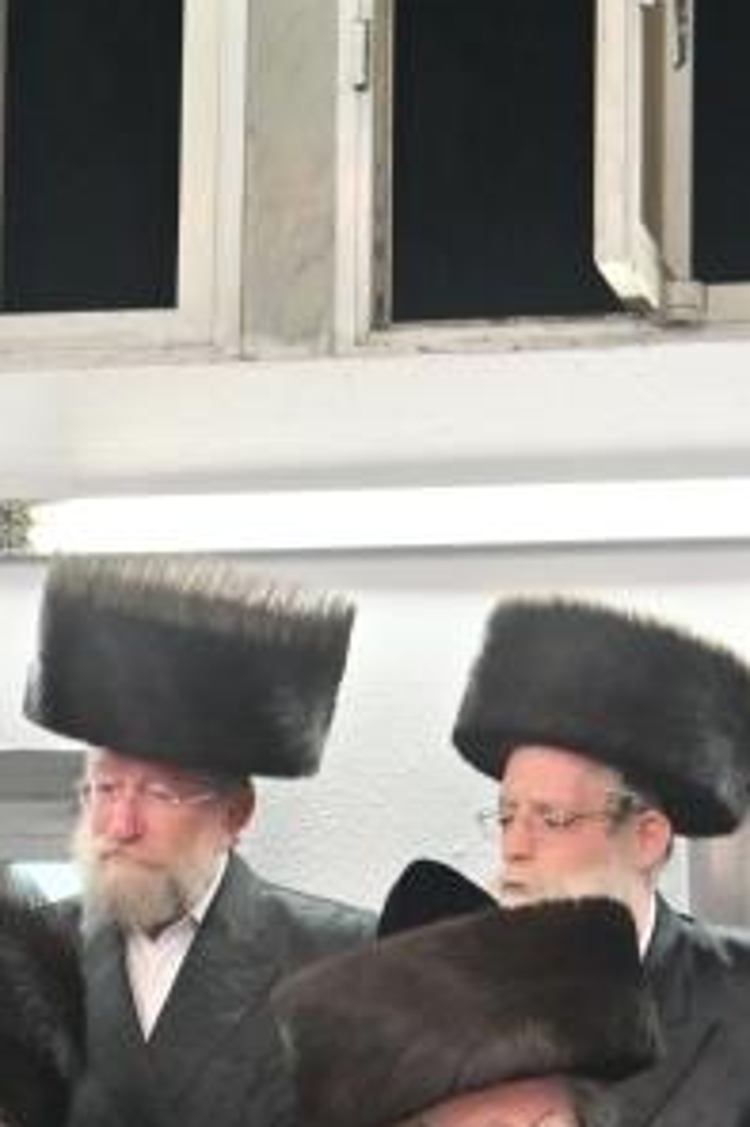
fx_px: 6163
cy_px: 1097
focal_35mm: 197
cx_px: -552
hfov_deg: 6.8
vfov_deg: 10.4
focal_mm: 38
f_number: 4
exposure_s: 1/400
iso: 800
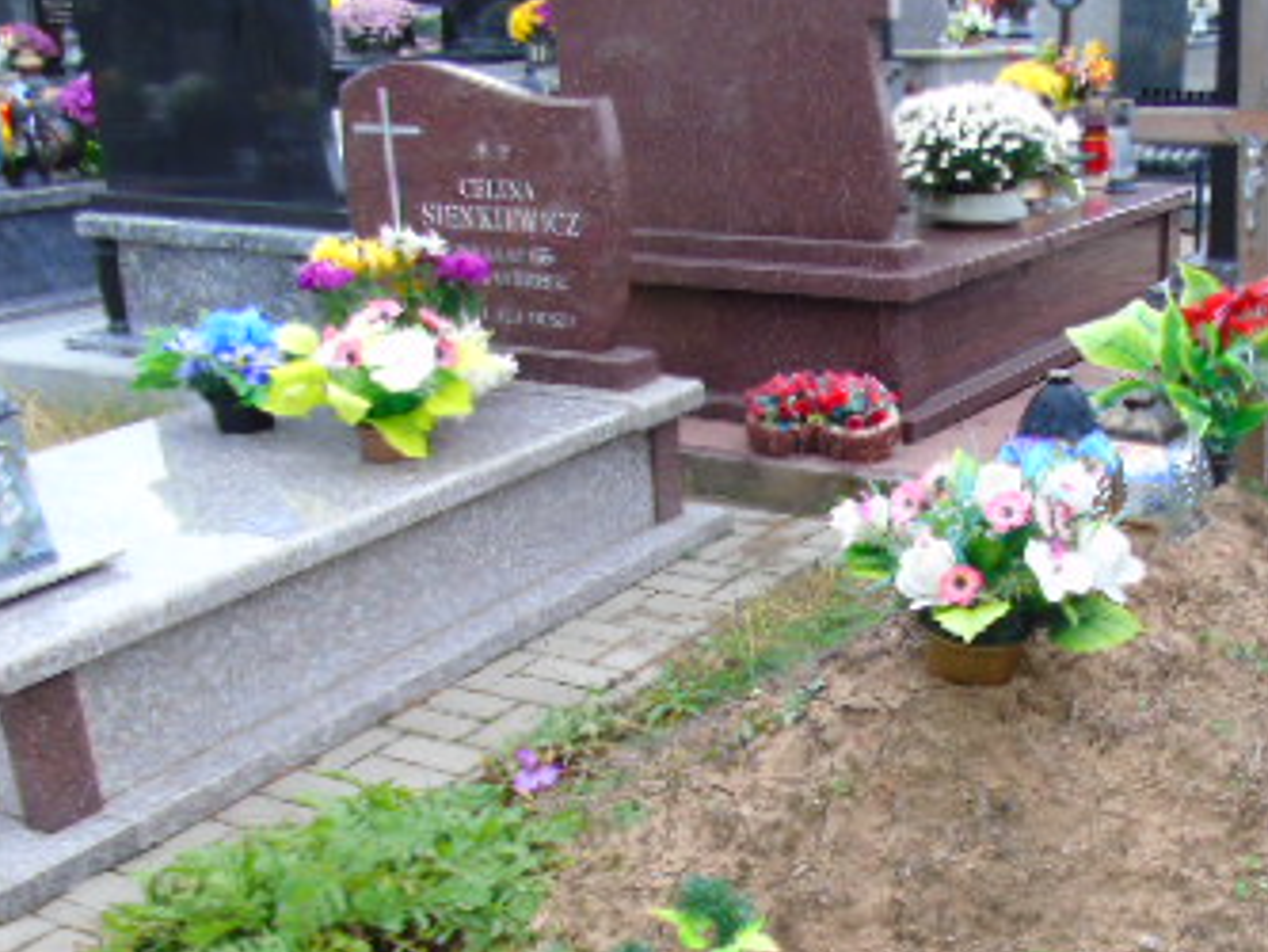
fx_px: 1759
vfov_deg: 29.5
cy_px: 781
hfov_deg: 38.6
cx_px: 956
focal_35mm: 48
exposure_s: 1/60
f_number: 3.4
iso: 80
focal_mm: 4.4
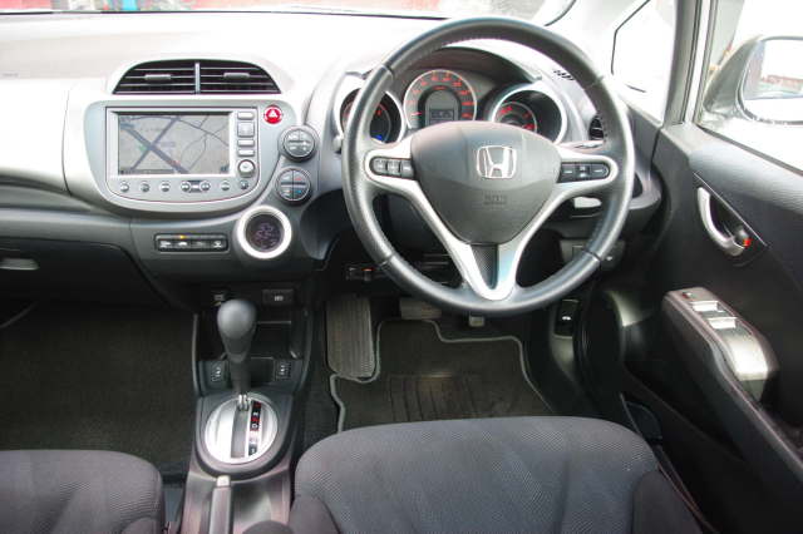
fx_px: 602
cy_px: 267
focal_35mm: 27
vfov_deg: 47.9
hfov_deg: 67.4
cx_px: 402
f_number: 3.5
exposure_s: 1/30
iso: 125
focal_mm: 18
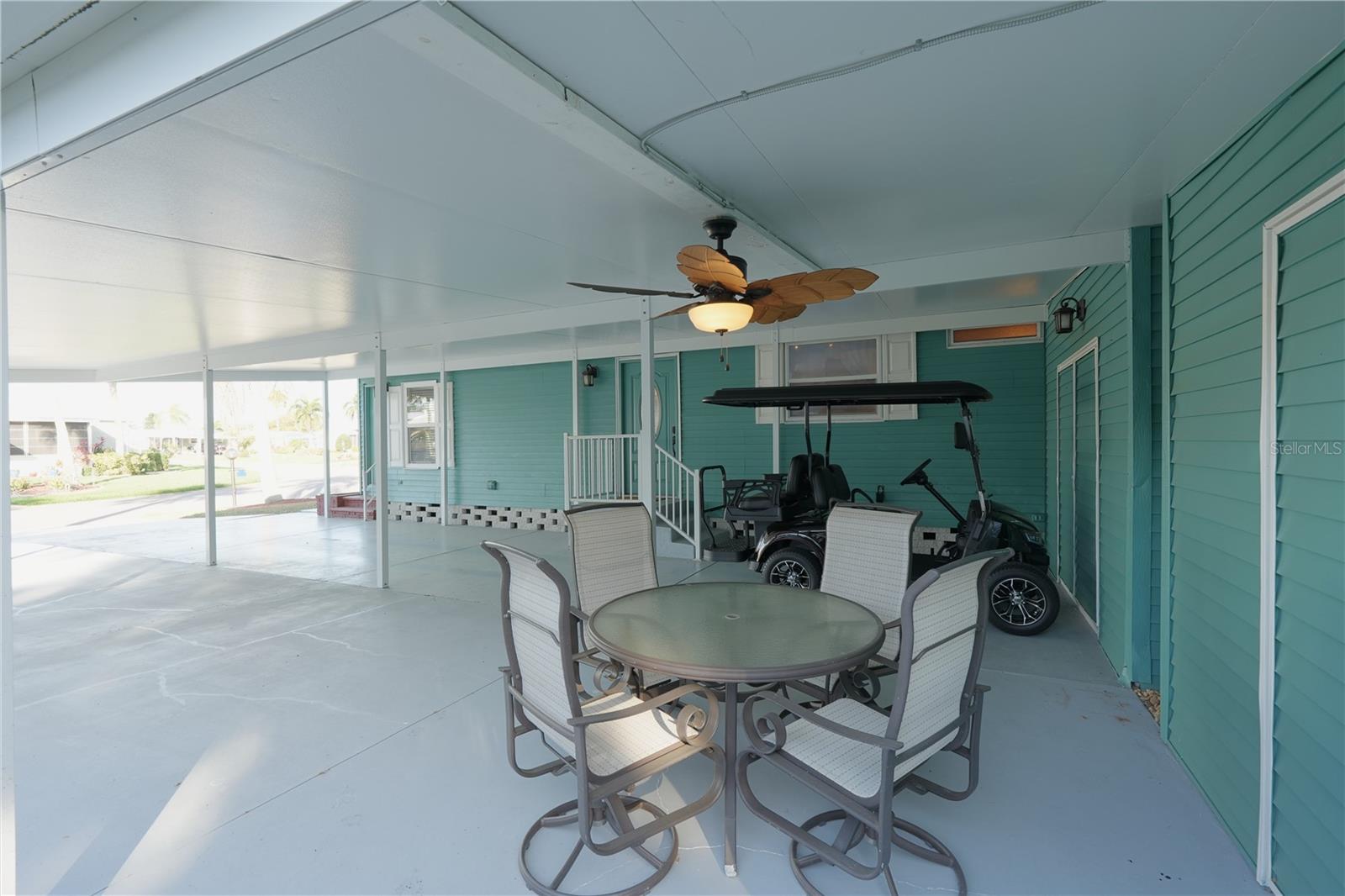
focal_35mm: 16
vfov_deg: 73.7
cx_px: 672
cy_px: 448
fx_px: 598
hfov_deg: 96.7
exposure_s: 1/125
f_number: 8
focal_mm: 16
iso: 400
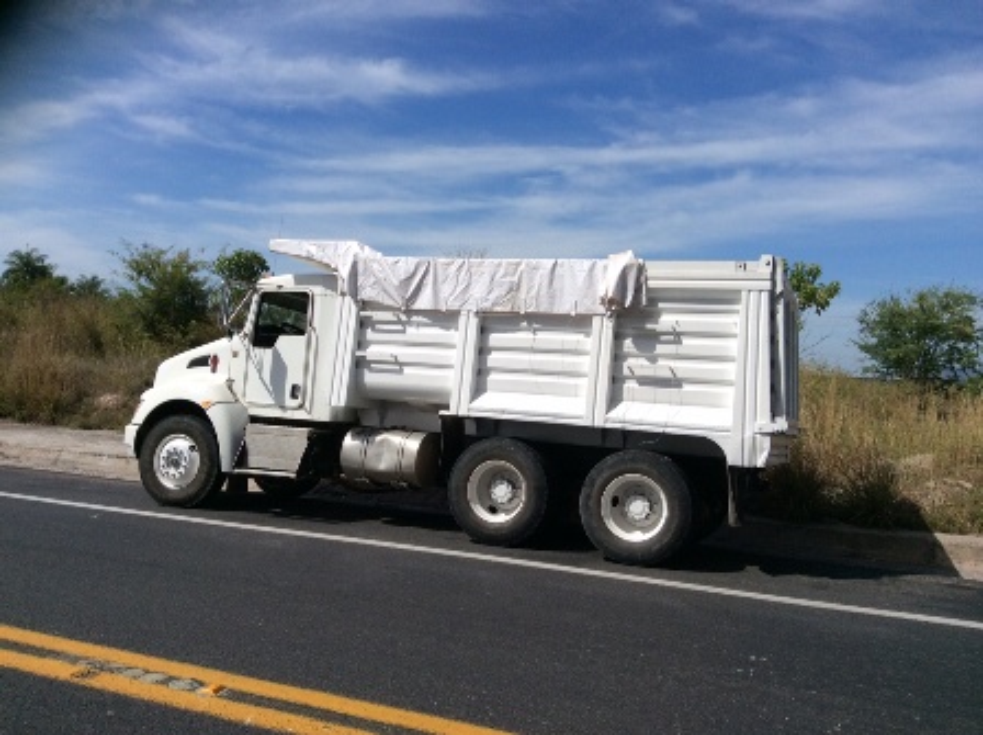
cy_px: 368
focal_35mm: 33
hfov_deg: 55.4
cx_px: 492
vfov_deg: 42.9
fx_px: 936
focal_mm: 3.3
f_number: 2.4
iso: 32
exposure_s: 1/2604
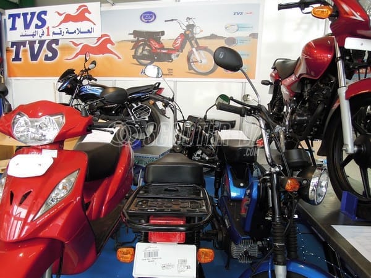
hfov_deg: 71.6
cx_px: 186
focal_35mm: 24
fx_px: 257
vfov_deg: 56.8
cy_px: 139
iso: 160
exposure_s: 1/100
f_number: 2.8
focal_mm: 4.3
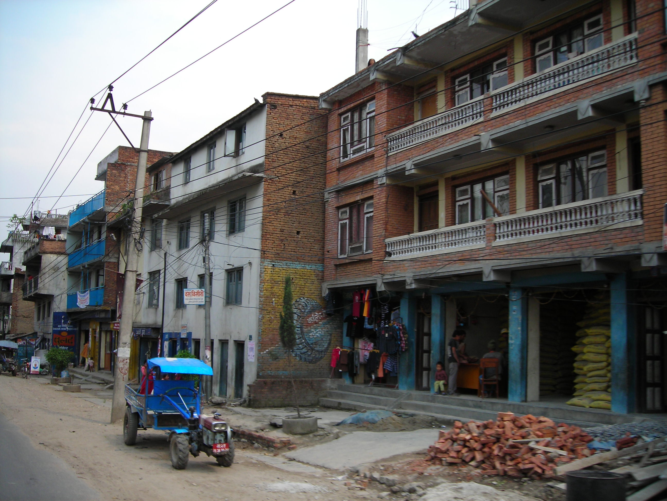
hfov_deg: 49.0
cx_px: 334
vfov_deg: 37.7
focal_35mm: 38
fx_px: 732
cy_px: 250
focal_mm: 6.3
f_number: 3.2
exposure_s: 1/280
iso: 50
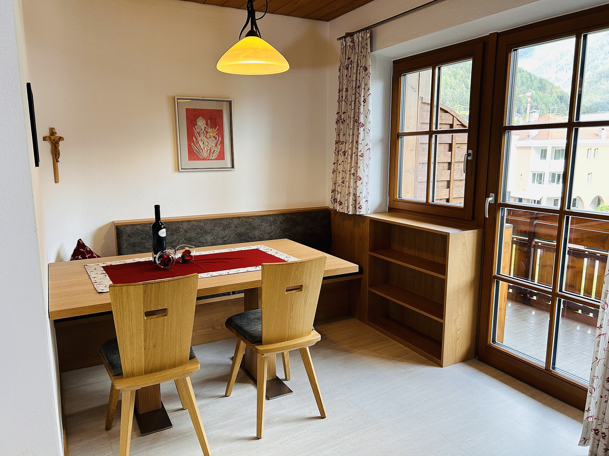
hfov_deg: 67.3
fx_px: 457
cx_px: 304
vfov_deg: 53.1
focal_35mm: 26
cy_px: 228
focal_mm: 5.7
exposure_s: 1/100
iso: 80
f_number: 1.5
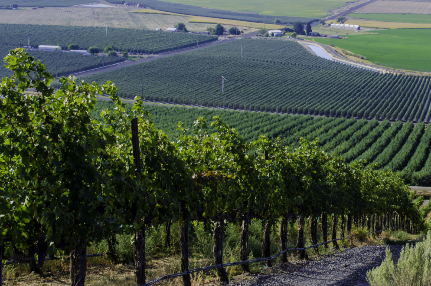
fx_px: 1028
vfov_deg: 15.8
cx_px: 283
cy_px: 95
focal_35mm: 86
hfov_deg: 23.6
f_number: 8
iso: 200
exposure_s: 1/250
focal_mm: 38
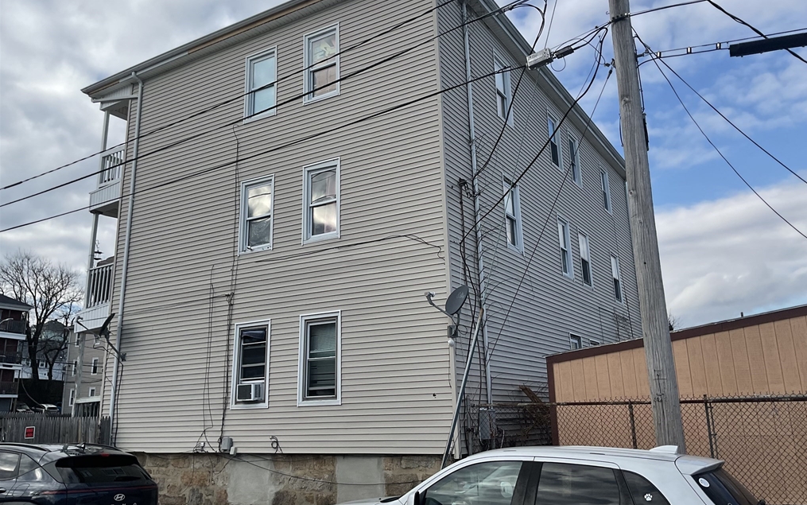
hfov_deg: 61.2
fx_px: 682
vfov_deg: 40.6
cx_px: 406
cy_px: 228
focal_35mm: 31
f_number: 1.8
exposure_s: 1/1490
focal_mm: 3
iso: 16
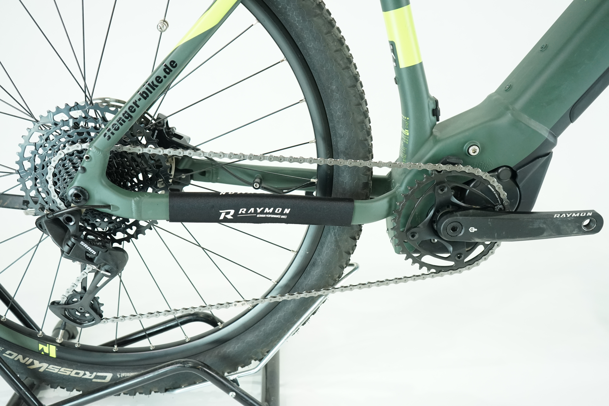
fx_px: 541
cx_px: 304
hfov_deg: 58.7
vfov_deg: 41.1
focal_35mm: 32
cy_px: 203
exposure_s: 1/200
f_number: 4.5
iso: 2000
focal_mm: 32
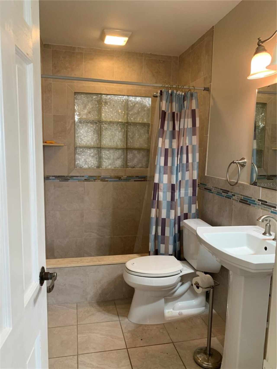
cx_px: 138
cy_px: 184
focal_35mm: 26
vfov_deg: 67.3
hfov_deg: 53.1
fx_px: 277
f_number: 1.8
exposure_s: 1/60
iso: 100
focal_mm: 4.25
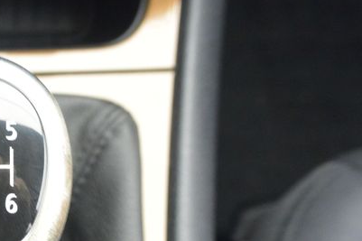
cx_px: -14
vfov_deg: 19.4
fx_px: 694
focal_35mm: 69
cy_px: 213
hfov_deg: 27.3
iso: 800
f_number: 3.5
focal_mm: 10
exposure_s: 1/50
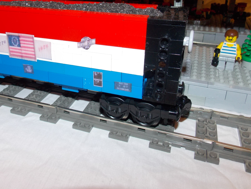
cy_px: 59
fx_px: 254
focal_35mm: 35
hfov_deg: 52.0
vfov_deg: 40.1
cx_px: 92
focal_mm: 4
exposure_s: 1/30
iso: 200
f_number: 3.1
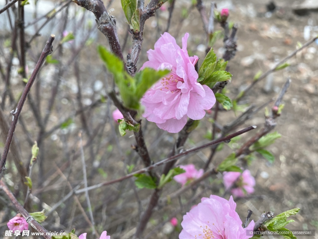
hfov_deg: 67.3
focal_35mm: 26
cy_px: 120
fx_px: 239
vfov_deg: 53.1
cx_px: 159
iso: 32
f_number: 1.8
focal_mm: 4.25
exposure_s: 1/179
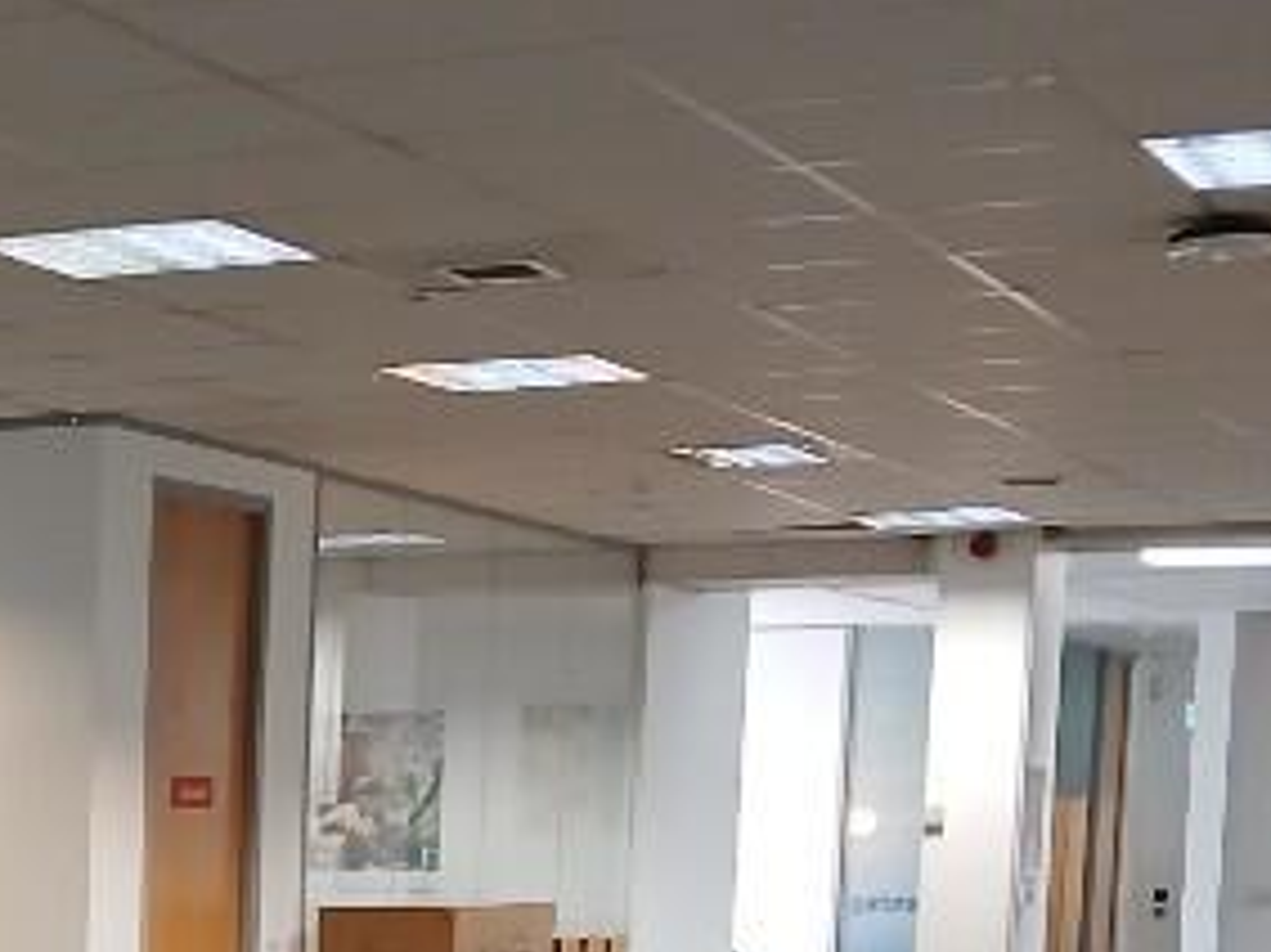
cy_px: 1280
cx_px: -238
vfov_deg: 14.9
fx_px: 3450
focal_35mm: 94
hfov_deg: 19.7
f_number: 1.8
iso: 250
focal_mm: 3.98
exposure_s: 1/33.3
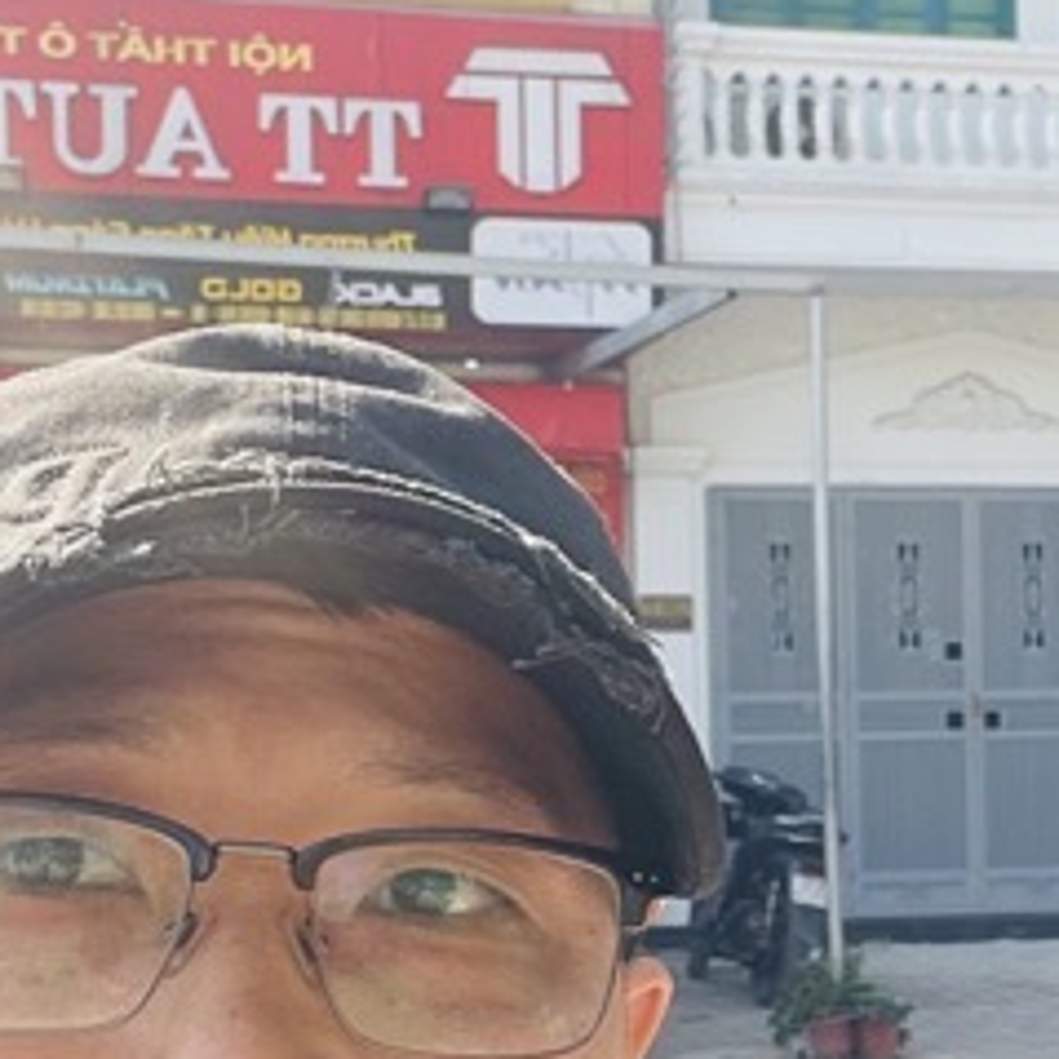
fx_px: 3011
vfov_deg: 19.8
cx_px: 1037
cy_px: 793
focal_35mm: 87
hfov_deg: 19.4
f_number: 2.2
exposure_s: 1/197
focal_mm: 2.71
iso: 25
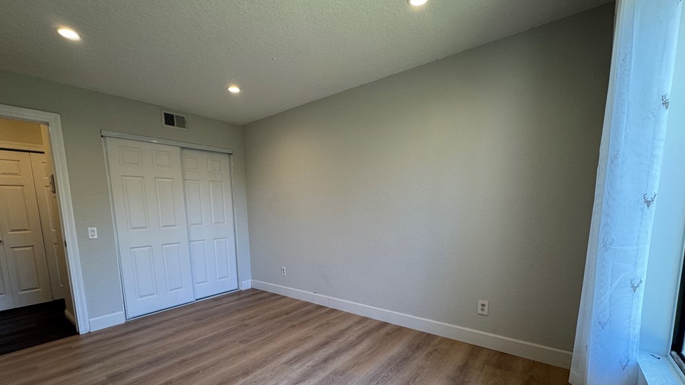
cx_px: 332
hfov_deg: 99.3
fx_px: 291
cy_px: 246
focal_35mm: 16
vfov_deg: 65.8
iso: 100
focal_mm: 2.22
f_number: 2.2
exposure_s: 1/120
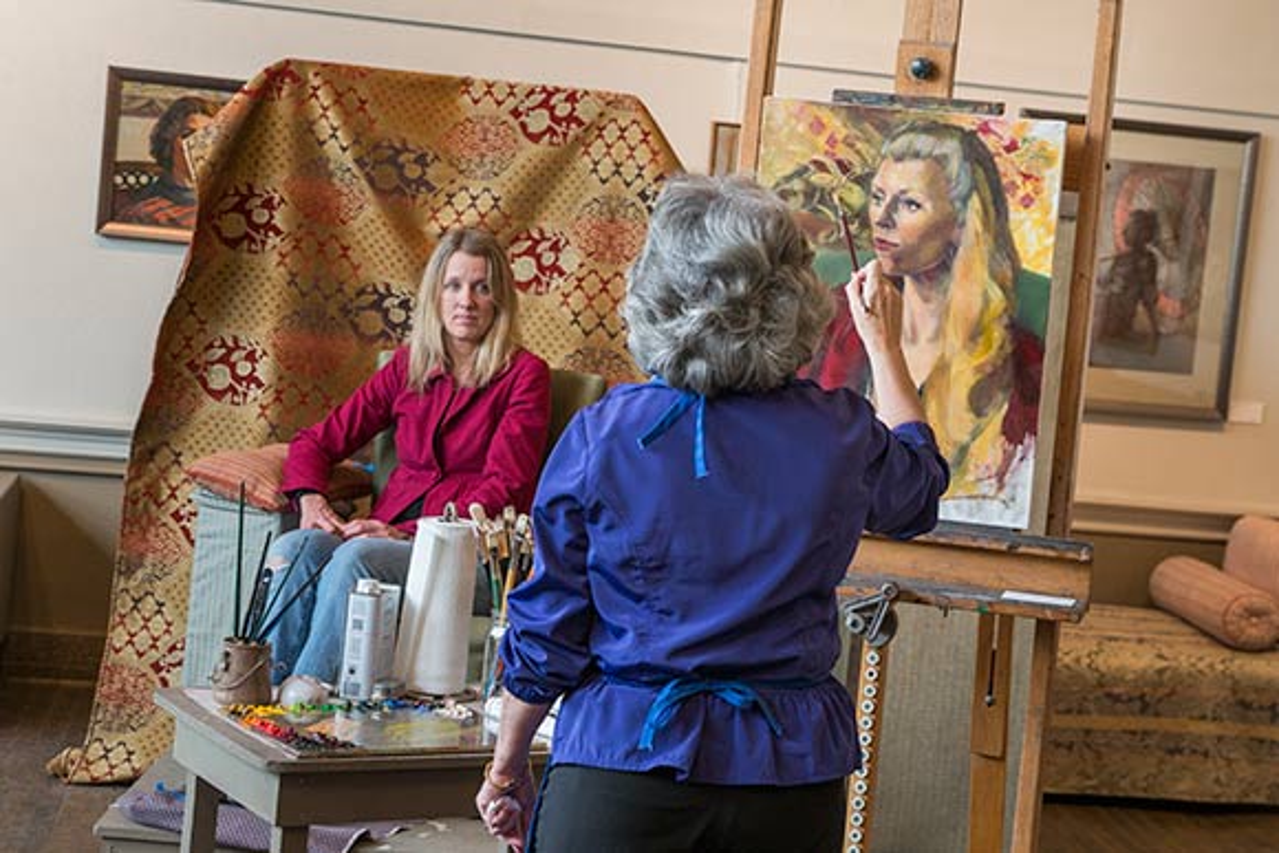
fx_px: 1777
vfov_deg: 27.0
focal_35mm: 50
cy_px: 426
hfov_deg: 39.6
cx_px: 640
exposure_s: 1/125
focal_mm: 50
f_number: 6.7
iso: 800
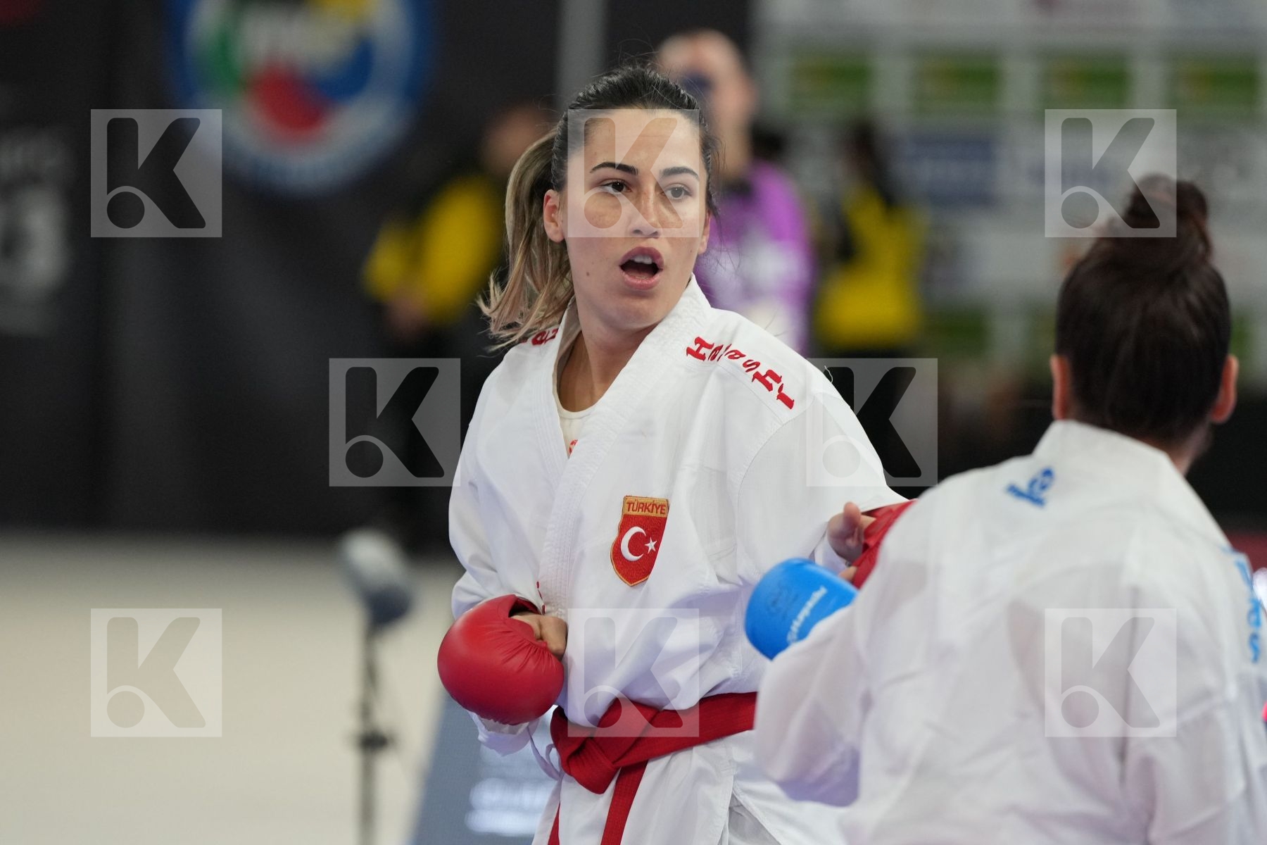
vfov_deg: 4.6
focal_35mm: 300
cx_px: 634
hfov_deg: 6.9
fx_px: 10558
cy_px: 422
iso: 2000
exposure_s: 1/800
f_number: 2.8
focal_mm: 200
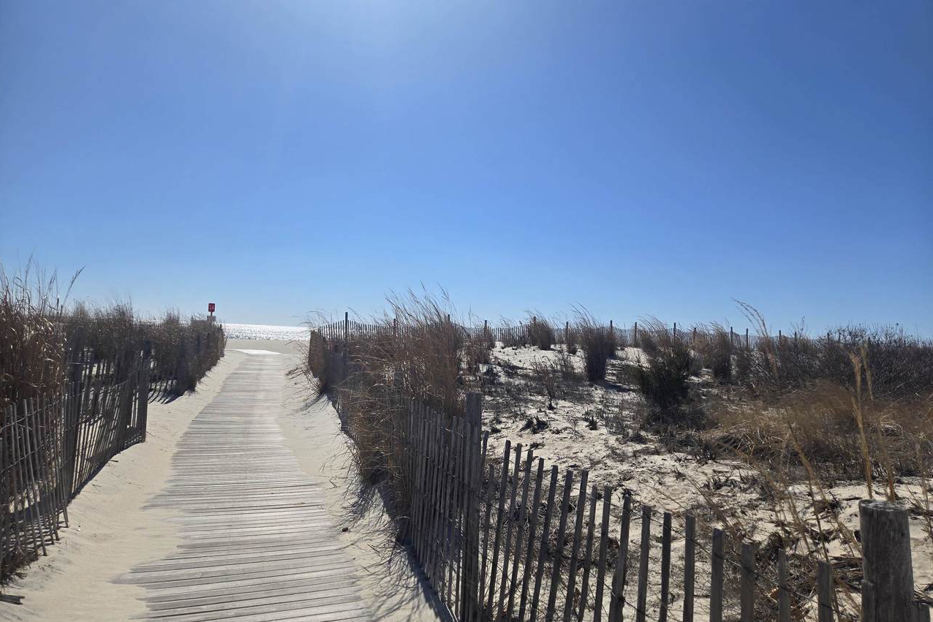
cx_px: 466
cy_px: 304
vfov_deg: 53.1
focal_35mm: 24
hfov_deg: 73.7
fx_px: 622
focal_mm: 5.4
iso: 25
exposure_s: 1/3717
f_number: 1.8
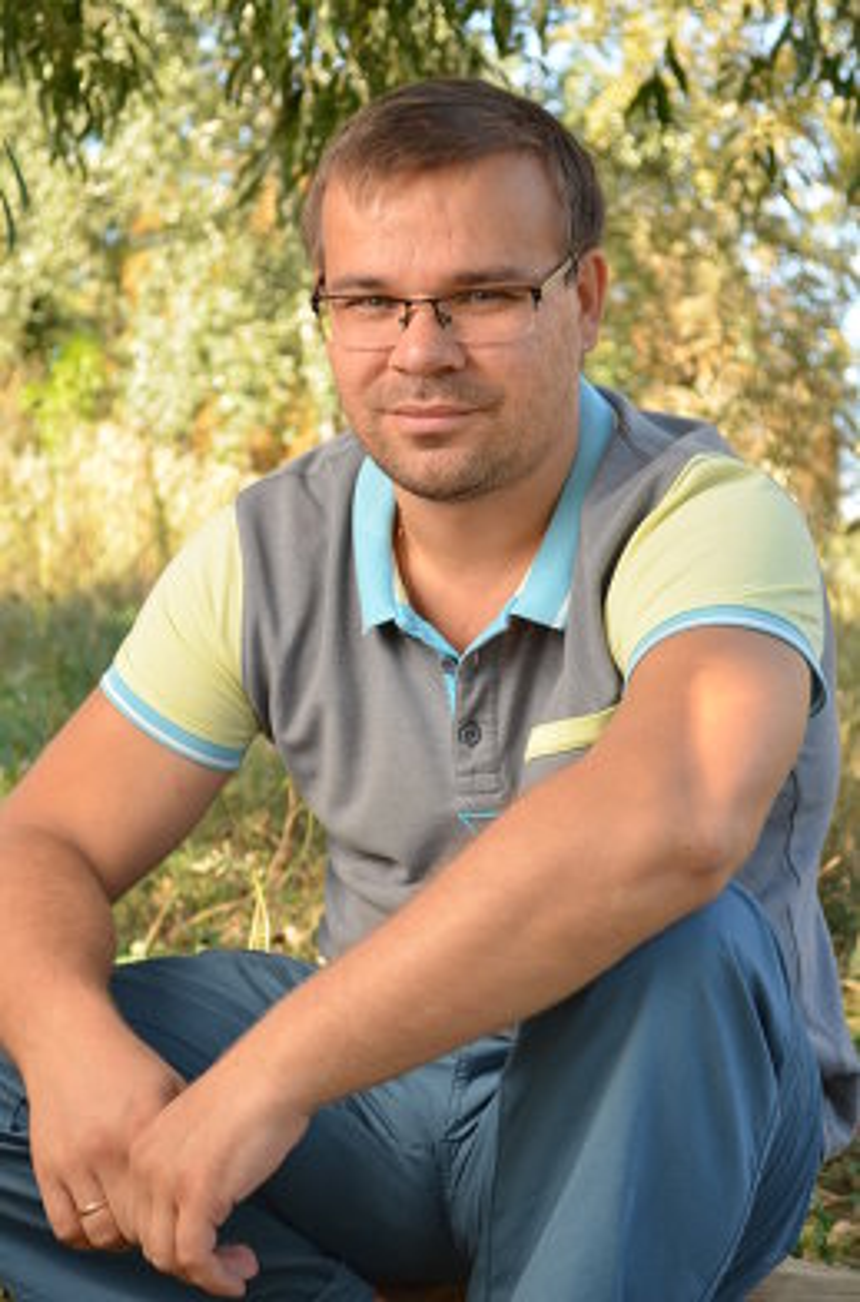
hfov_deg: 18.8
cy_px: 651
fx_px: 2596
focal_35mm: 72
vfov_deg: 28.1
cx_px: 430
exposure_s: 1/50
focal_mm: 48
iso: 100
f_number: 5.6
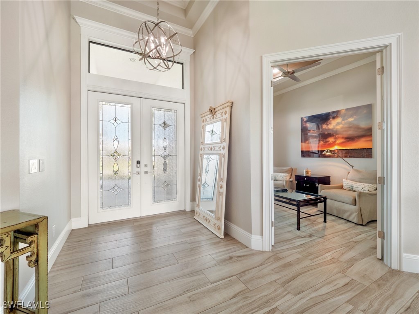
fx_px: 169
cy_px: 157
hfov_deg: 102.1
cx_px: 210
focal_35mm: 14
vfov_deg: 85.7
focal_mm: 7
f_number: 7.1
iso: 200
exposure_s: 1/10
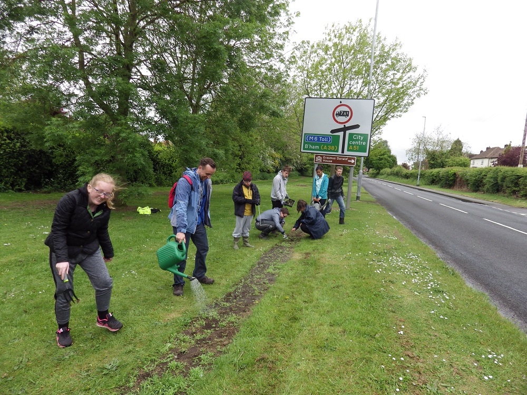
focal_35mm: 22
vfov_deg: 61.1
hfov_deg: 76.4
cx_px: 264
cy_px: 198
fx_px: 335
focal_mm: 4
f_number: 3.1
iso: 100
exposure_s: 1/250
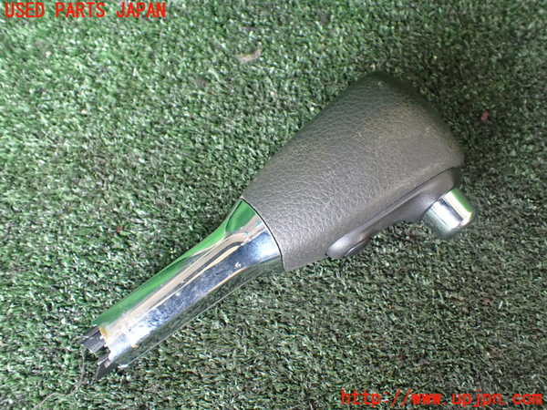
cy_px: 205
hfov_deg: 60.0
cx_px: 274
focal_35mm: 30
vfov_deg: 46.8
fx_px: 474
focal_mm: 5.4
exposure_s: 1/100
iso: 800
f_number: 2.3
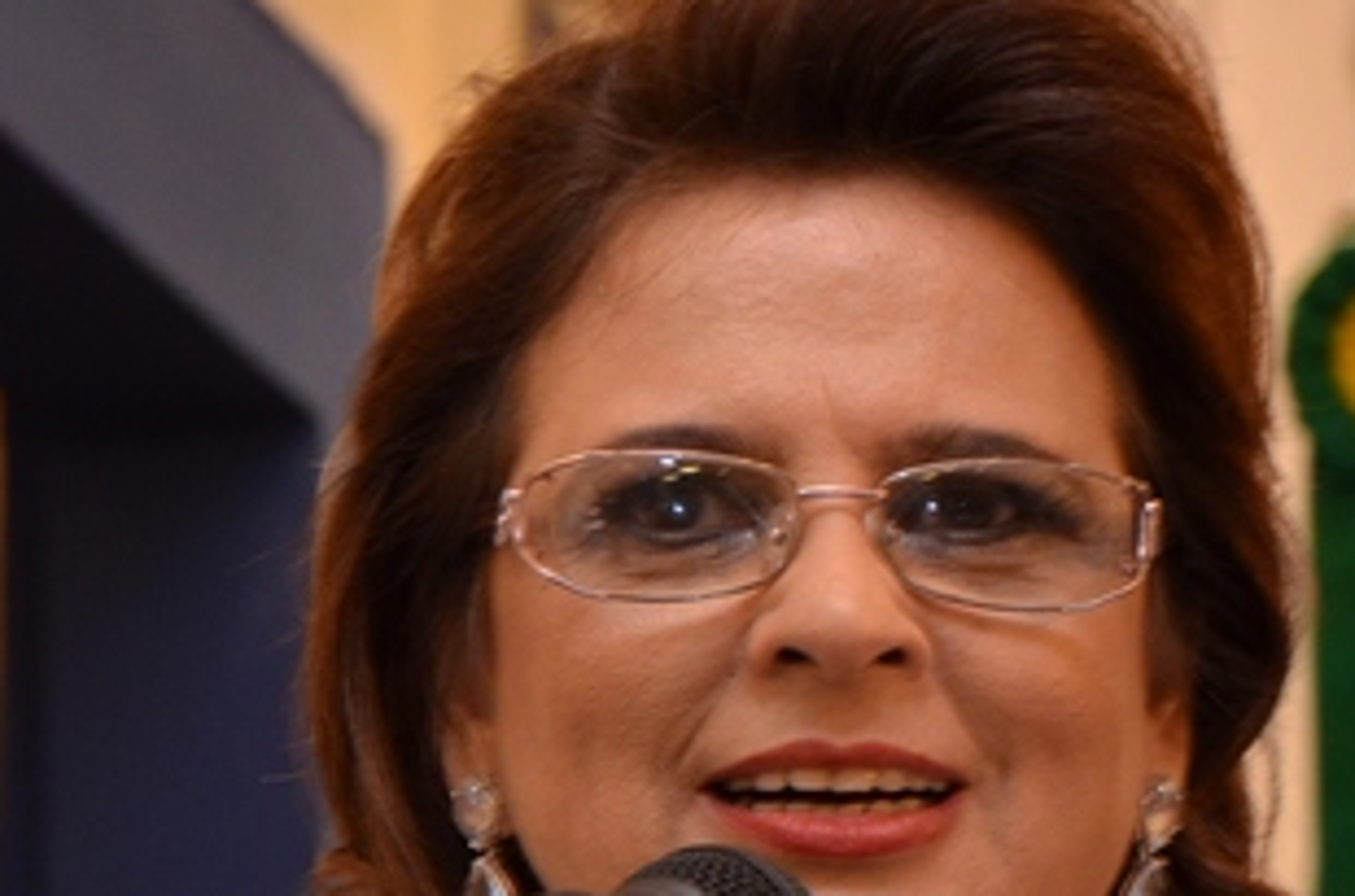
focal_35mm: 290
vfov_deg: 4.7
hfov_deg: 7.1
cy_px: 686
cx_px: 603
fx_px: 10898
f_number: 5.3
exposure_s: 1/60
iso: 800
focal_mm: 75
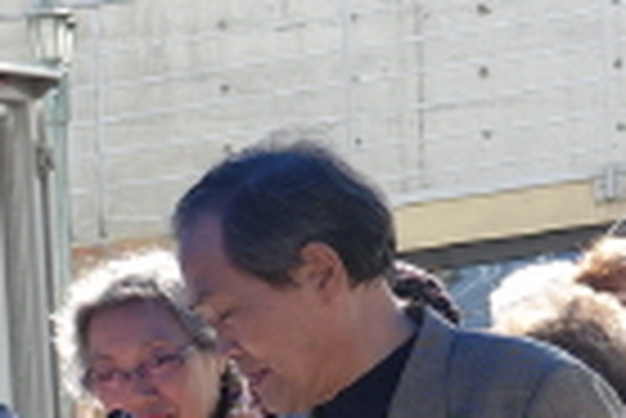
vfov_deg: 5.3
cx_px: -919
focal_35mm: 258
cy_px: 510
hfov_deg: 7.4
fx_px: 4491
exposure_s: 1/250
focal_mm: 12.96
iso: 100
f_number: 3.2
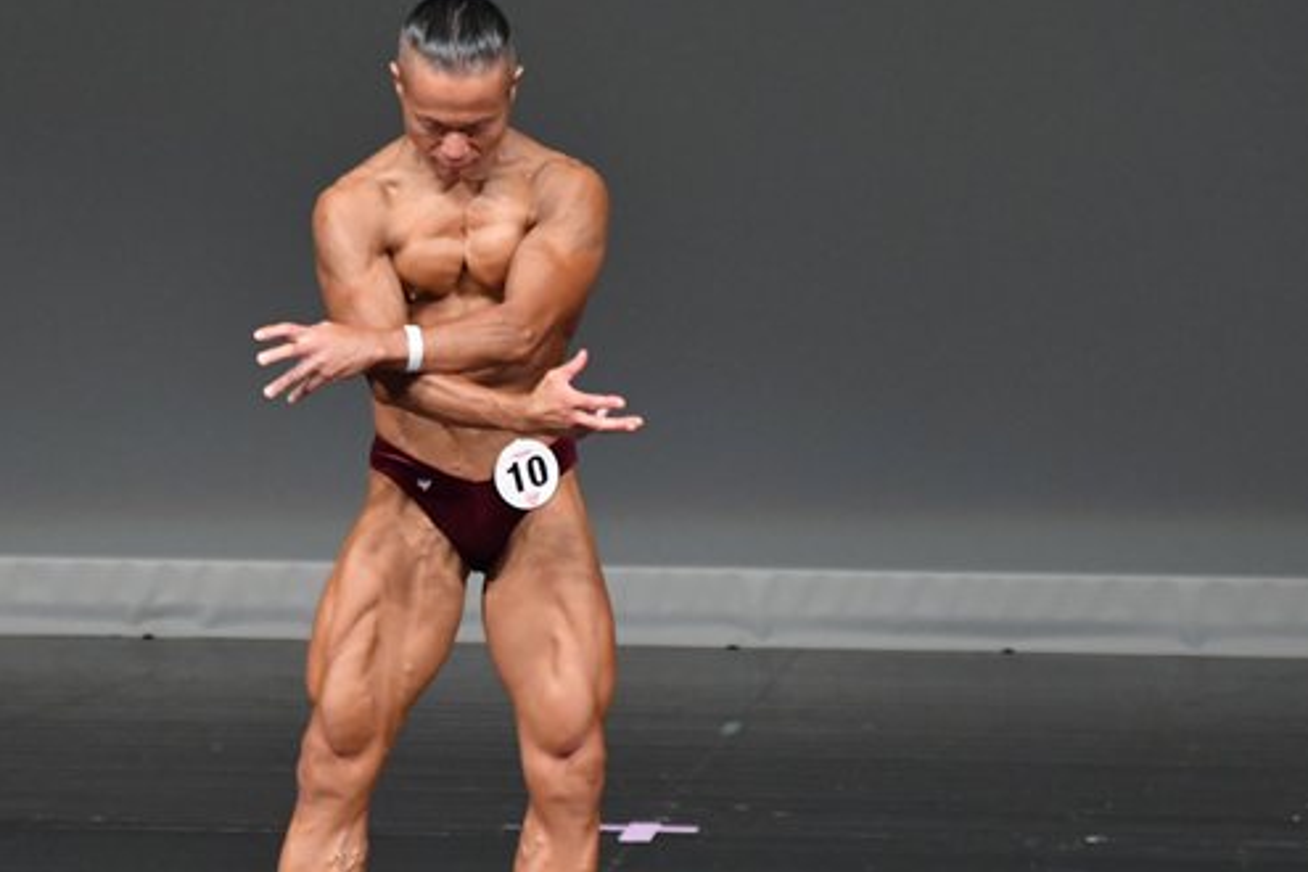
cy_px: 542
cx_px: 511
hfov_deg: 3.8
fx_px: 19618
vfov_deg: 2.5
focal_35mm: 540
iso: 4000
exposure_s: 1/400
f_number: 5.6
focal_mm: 230
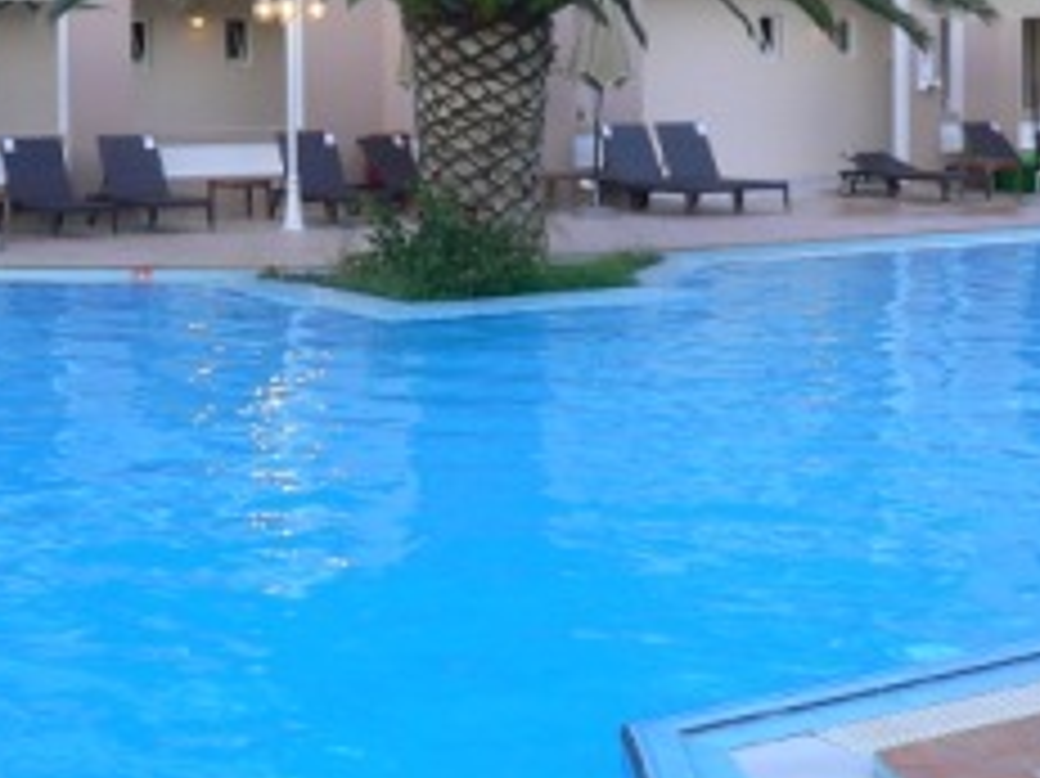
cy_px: 171
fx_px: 2042
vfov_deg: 21.4
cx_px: 441
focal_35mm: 68
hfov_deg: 28.5
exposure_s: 1/30
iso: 100
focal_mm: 5.8
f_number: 2.8
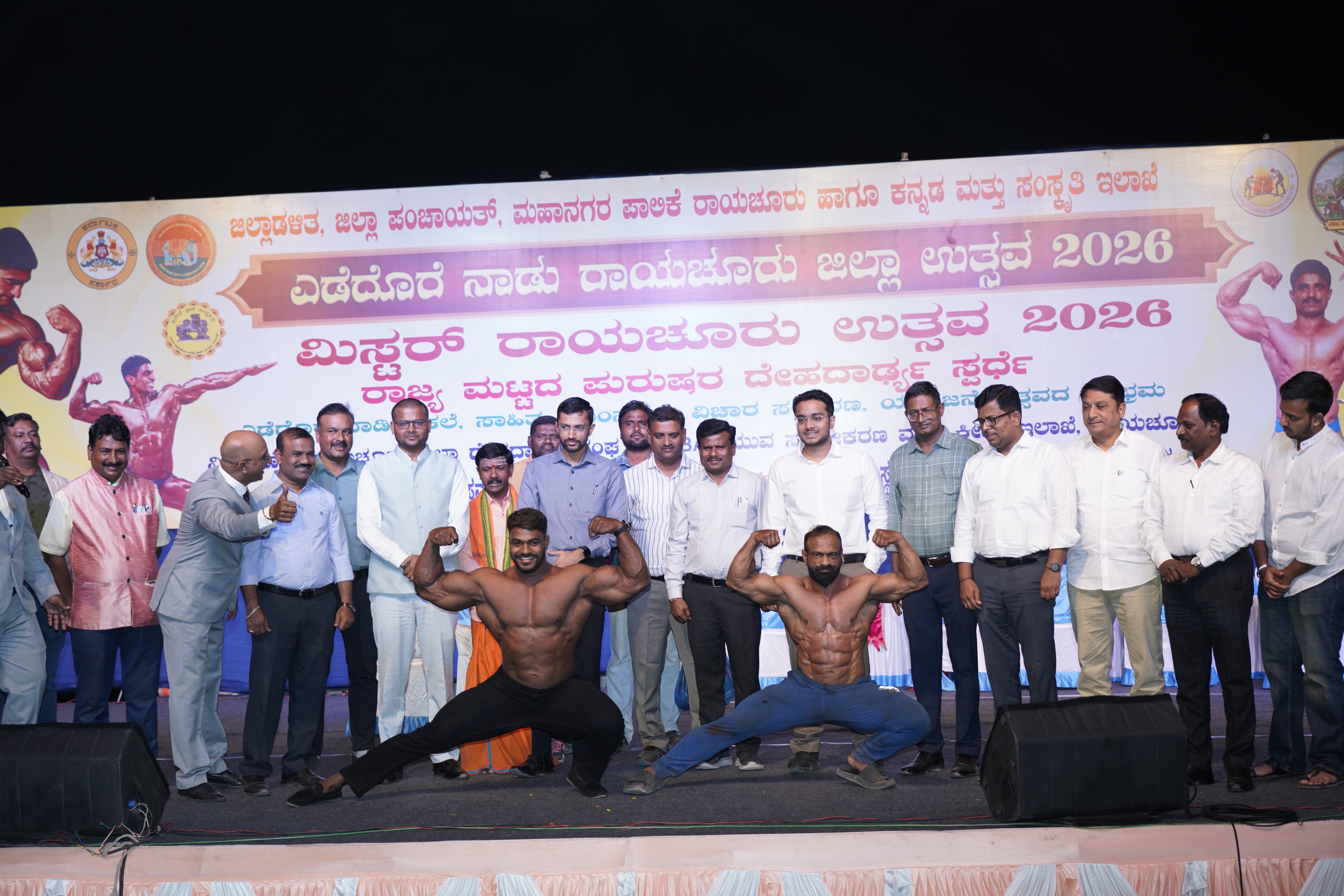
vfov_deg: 26.0
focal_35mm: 52
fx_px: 1942
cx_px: 672
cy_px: 448
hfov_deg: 38.2
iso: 400
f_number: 4
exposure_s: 1/160
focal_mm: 52
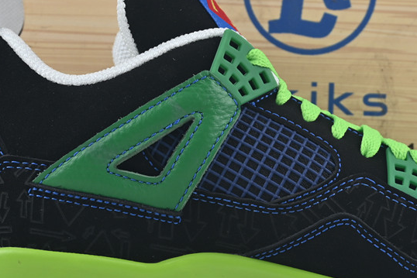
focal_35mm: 109
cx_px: 277
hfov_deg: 18.8
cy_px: 181
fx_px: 1259
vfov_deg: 12.6
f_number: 5
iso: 100
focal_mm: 32.5
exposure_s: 1/80
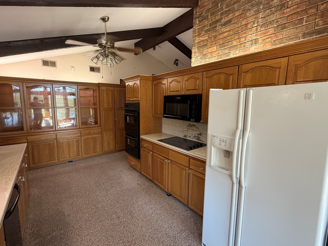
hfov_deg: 94.3
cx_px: 152
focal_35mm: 16
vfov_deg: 78.1
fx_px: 152
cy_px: 120
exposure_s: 1/60
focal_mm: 2.22
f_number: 2.2
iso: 250
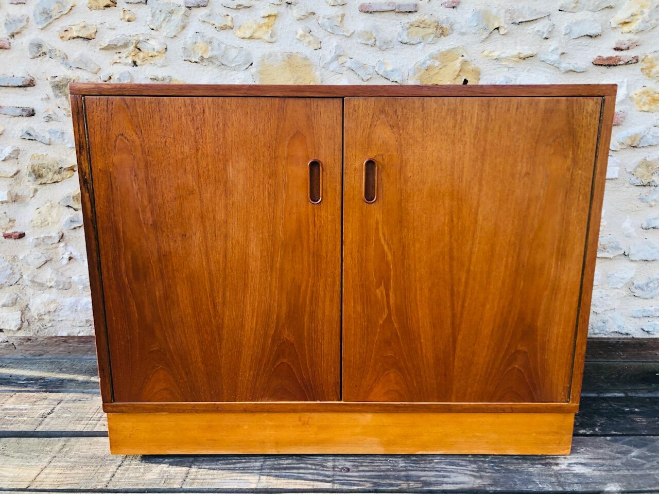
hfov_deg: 63.4
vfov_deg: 49.7
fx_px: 533
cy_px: 247
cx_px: 330
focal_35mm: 28
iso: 50
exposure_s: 1/120
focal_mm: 3.99
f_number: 1.8
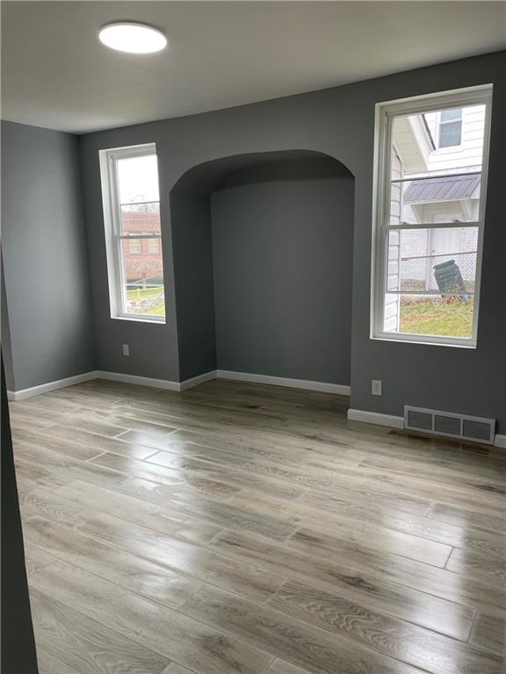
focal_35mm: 26
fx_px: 507
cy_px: 337
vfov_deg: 67.3
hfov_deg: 53.1
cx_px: 253
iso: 80
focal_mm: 4.2
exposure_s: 1/120
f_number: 1.6
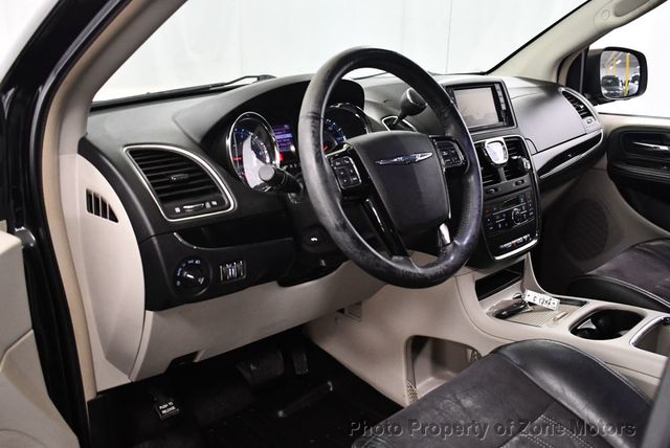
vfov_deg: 36.9
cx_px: 335
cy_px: 224
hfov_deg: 53.1
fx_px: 671
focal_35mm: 36
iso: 2800
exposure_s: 1/125
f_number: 3.5
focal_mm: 18
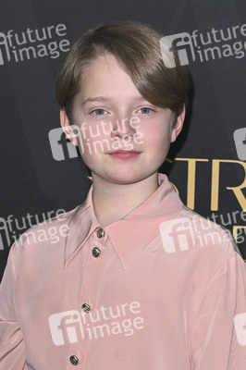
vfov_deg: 18.9
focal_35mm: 108
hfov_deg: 12.7
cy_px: 185
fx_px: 1109
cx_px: 123
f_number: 6.3
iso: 2000
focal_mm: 72
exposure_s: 1/320
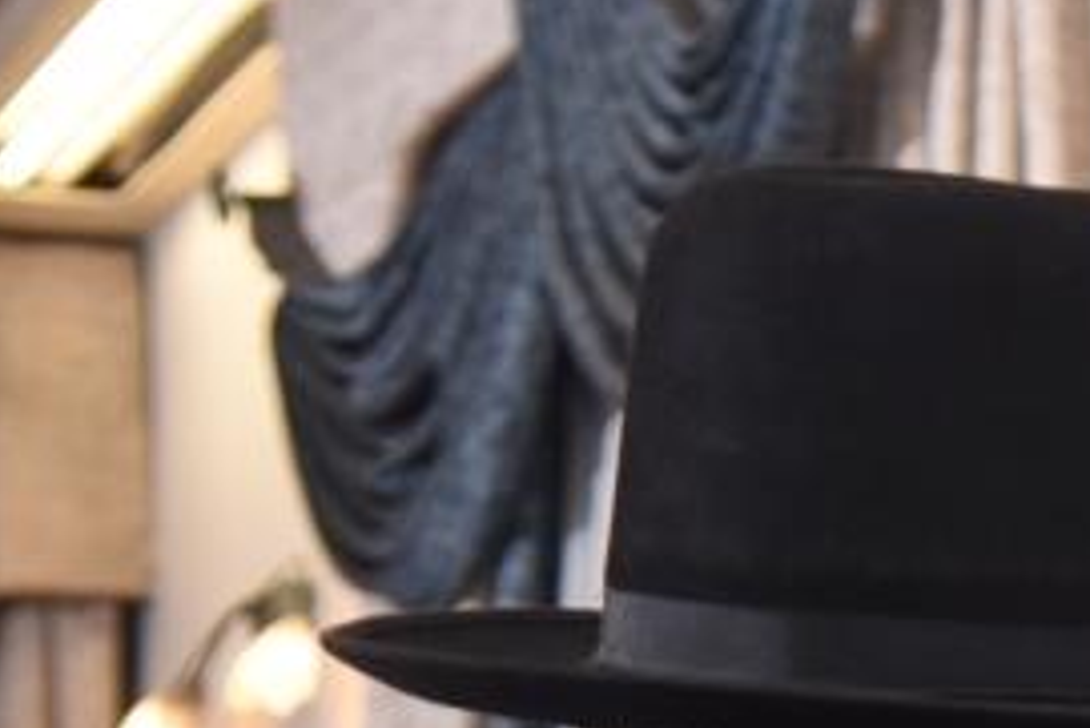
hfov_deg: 9.7
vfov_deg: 6.5
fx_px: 6301
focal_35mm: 208
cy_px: 1285
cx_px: 1404
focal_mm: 55
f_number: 5.6
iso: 640
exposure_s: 1/100
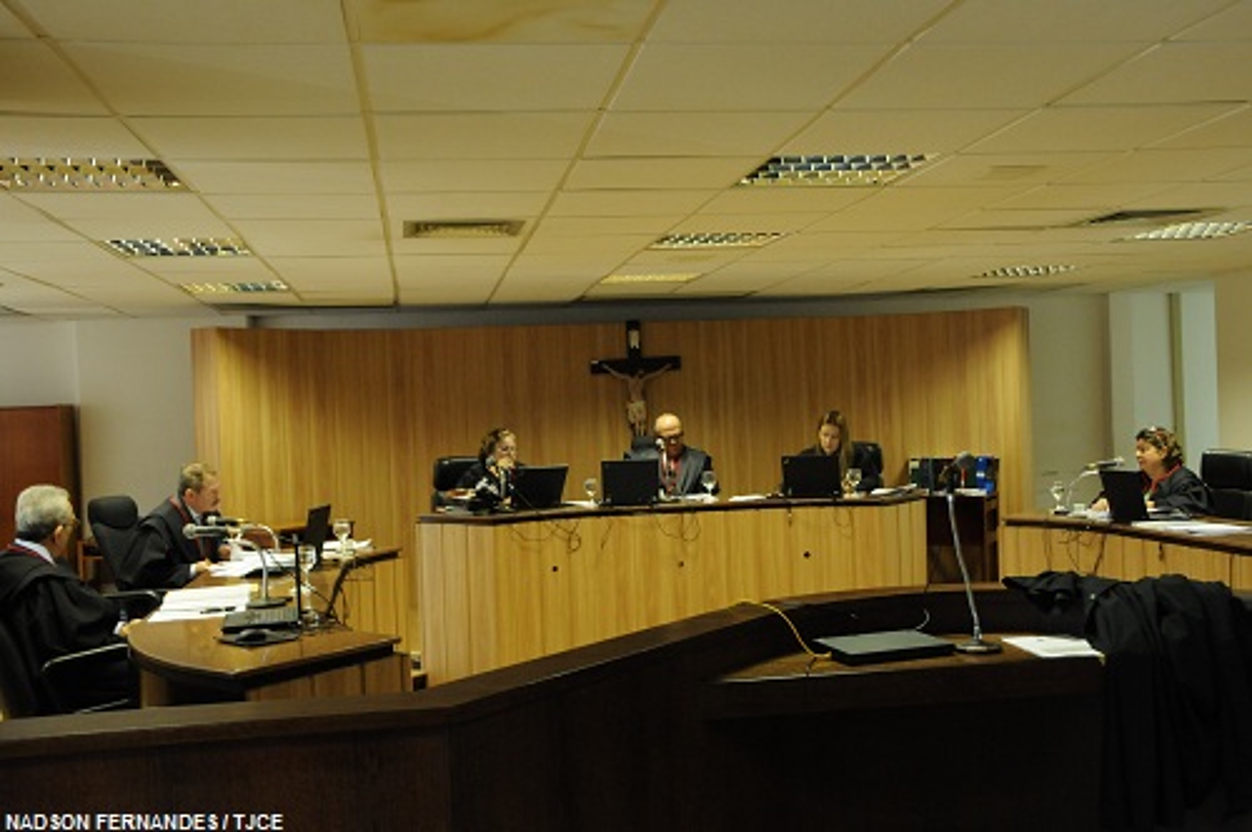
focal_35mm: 39
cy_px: 416
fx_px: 1355
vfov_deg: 34.1
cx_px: 626
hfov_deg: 49.6
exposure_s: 1/40
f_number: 5
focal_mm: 26
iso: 1600
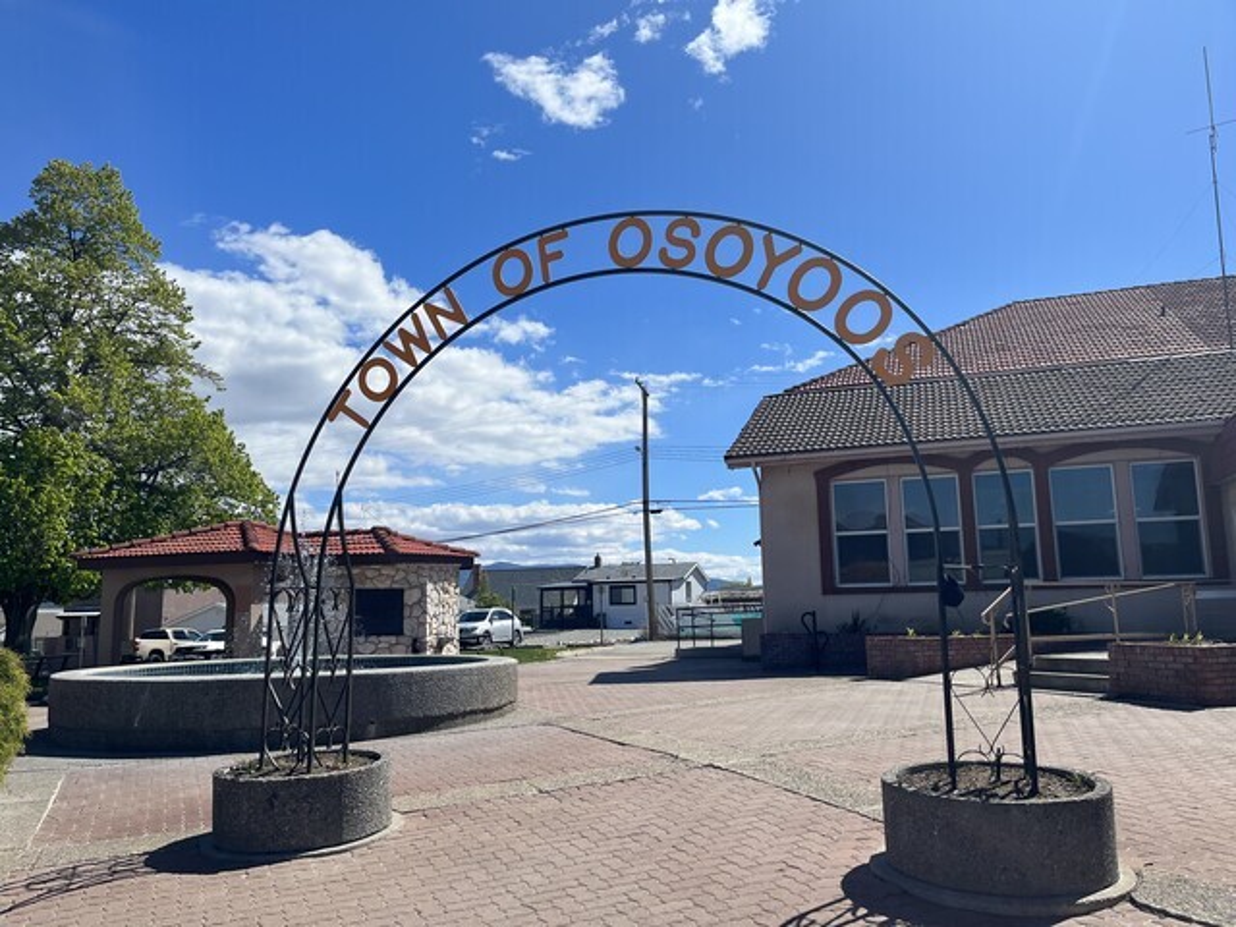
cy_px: 464
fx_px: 928
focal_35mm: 26
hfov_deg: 67.3
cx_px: 618
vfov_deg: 53.1
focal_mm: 5.1
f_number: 1.6
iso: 50
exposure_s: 1/5848
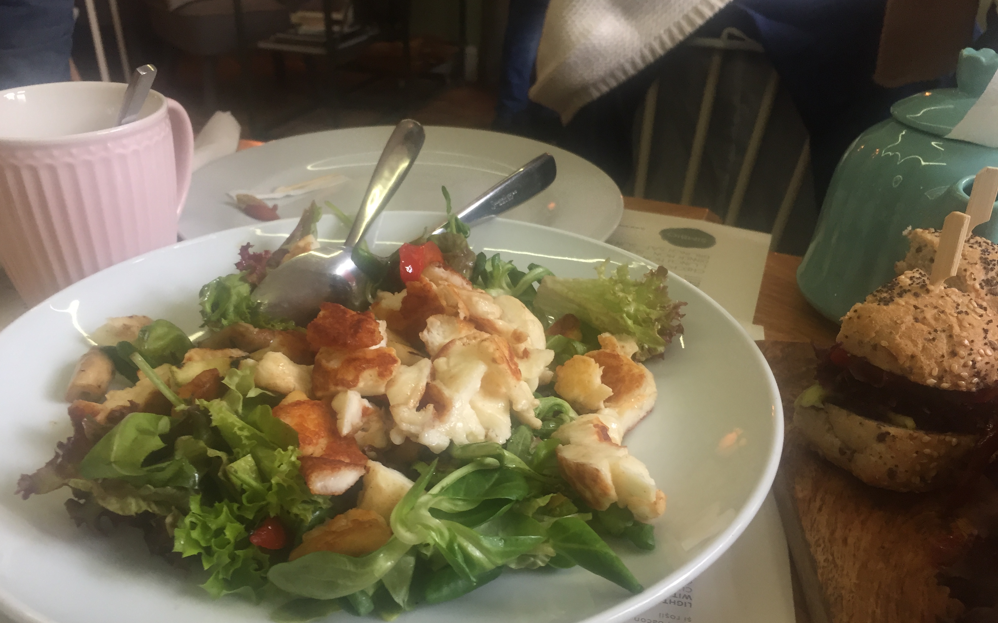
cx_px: 496
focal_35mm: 31
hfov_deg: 61.2
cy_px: 347
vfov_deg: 40.5
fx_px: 843
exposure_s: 1/33
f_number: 2.2
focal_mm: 4.15
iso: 100
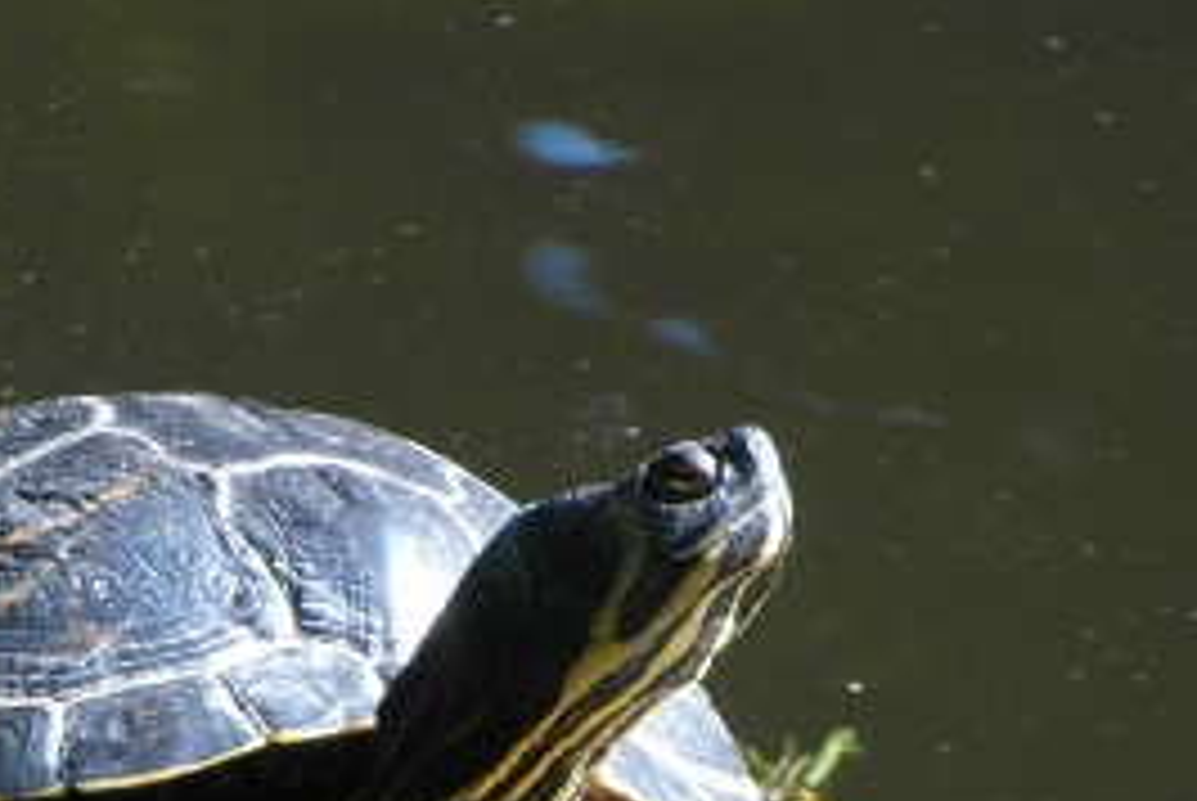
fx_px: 40176
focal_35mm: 1207
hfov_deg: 1.7
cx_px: 86
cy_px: 716
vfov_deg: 1.1
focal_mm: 86.1
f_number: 5.9
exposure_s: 1/90
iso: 200
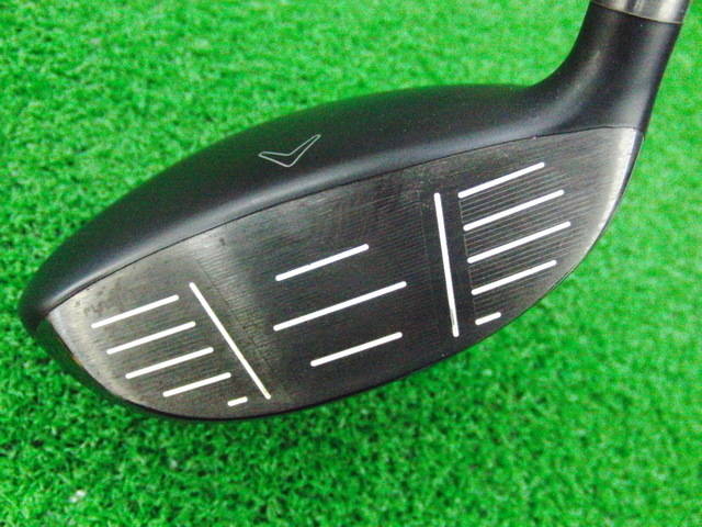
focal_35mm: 37
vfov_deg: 38.7
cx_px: 351
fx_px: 750
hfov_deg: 50.1
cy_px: 264
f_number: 3.6
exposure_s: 1/125
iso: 3200
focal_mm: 6.42
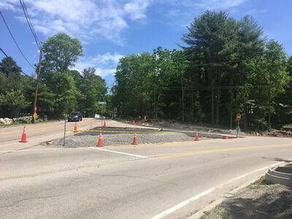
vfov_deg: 48.2
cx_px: 146
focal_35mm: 29
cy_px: 110
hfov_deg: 61.7
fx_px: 245
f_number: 2.2
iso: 25
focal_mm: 4.15
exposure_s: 1/1221
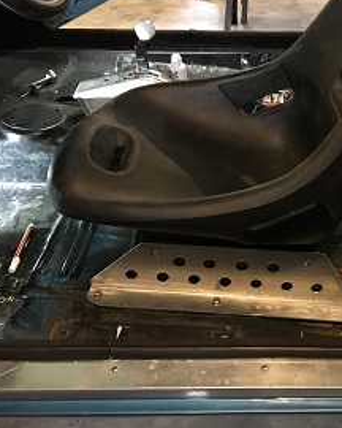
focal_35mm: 42
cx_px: 256
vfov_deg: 43.8
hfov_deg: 34.9
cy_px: 227
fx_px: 531
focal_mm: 4.15
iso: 250
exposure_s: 1/15
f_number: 2.2
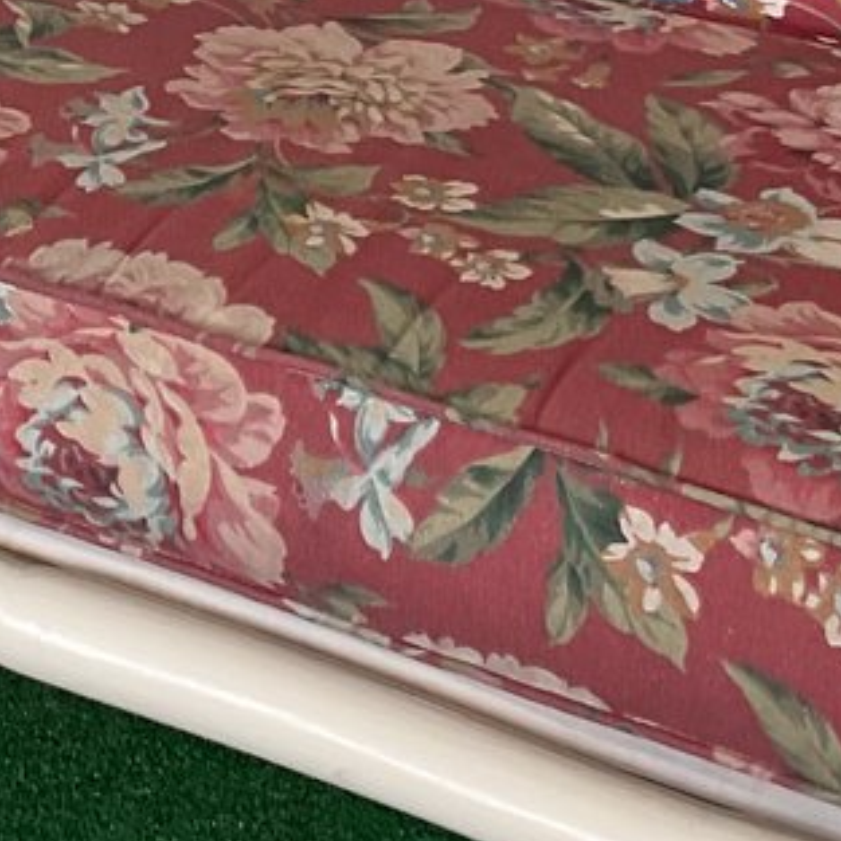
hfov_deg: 13.7
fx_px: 3408
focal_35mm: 124
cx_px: -120
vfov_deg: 13.8
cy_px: -20
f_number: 1.8
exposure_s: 1/120
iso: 50
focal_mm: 3
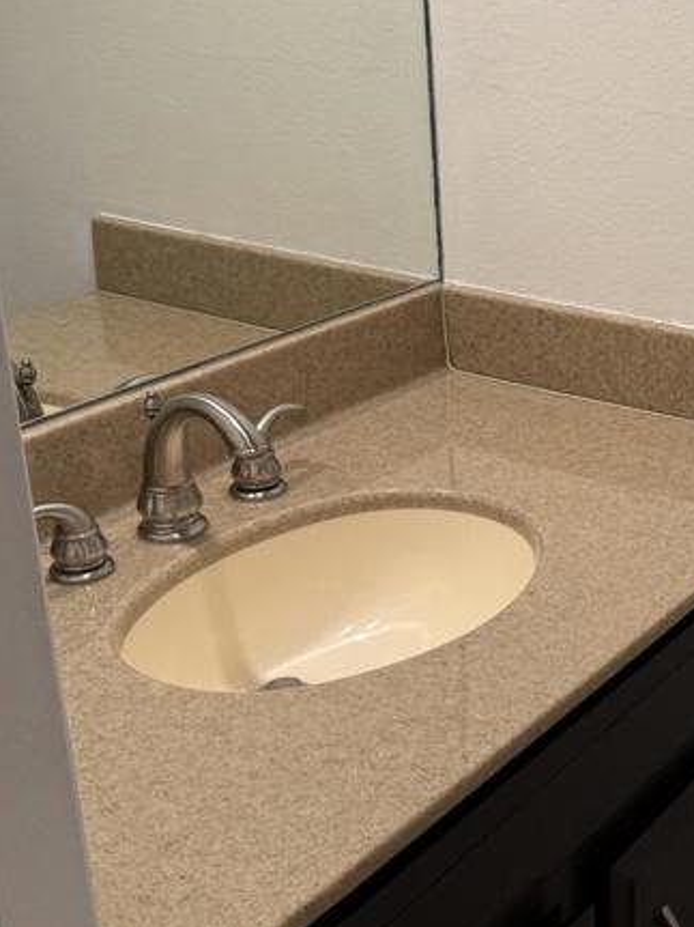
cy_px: 404
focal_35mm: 57
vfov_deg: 33.7
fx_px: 1524
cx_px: 754
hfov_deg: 24.1
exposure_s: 1/60
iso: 125
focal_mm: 6.76
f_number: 1.78
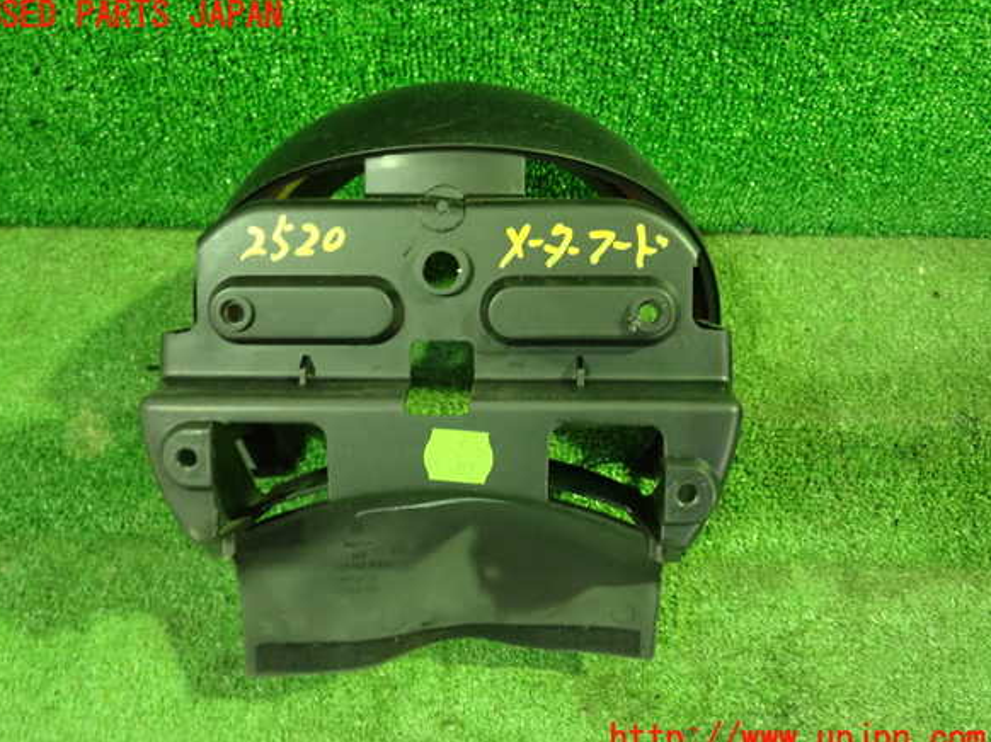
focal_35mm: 33
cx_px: 484
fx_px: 944
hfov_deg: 55.4
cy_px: 378
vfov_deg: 42.9
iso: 1250
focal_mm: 5.87
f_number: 2.4
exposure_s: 1/30
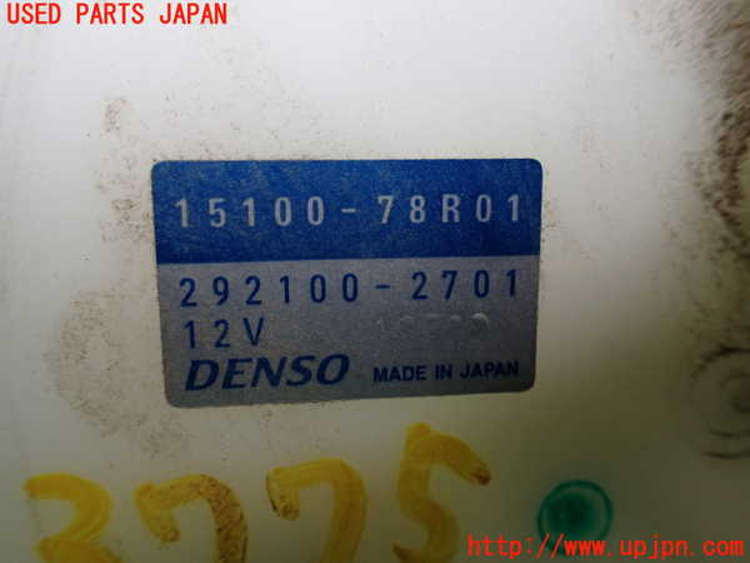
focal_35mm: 30
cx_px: 375
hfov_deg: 60.0
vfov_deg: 46.8
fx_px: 650
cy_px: 282
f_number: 2.3
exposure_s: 1/125
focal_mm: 5.4
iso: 320
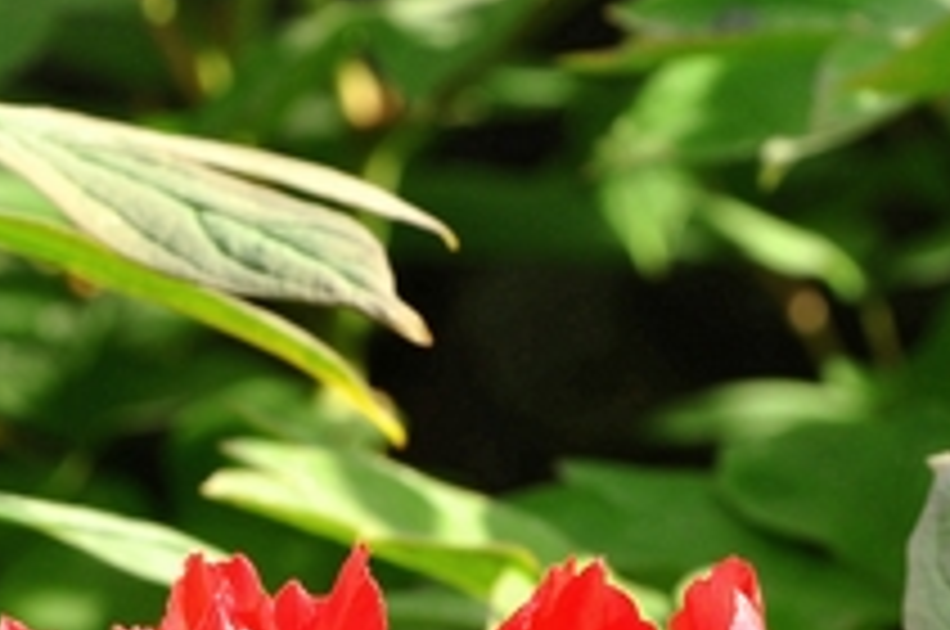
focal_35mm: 523
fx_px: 13771
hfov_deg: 4.0
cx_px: 531
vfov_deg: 2.6
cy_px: 956
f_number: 11
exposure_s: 1/25
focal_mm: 105
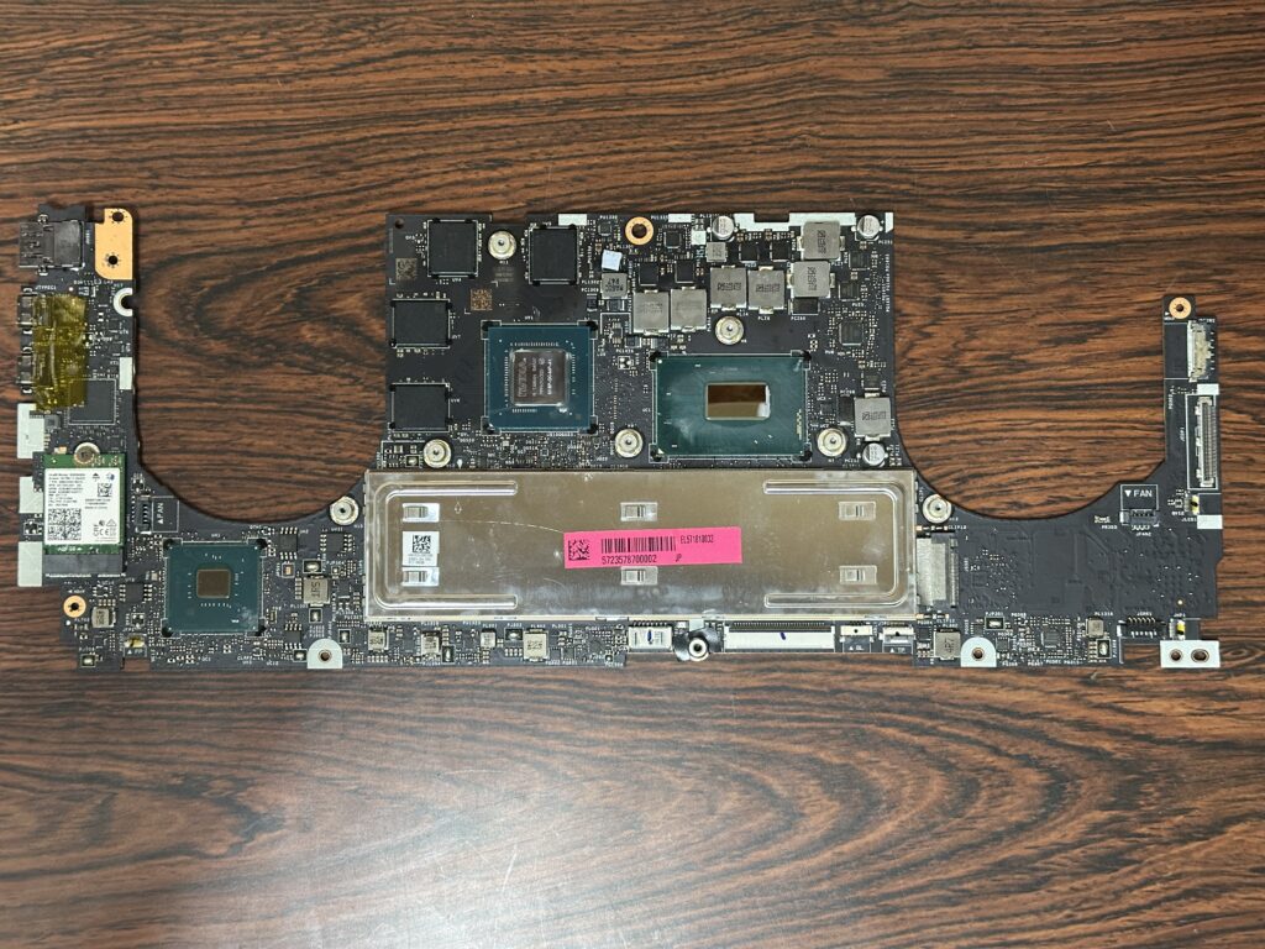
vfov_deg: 30.3
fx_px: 1754
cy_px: 474
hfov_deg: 39.7
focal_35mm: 48
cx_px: 632
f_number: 1.78
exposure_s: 1/33
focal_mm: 6.86
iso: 320
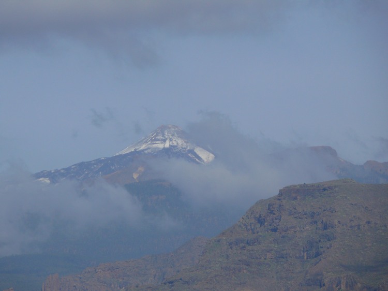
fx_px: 4090
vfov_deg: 4.1
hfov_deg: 5.4
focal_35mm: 365
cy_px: 146
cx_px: 194
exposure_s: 1/400
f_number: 5.6
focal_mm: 77.2
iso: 100
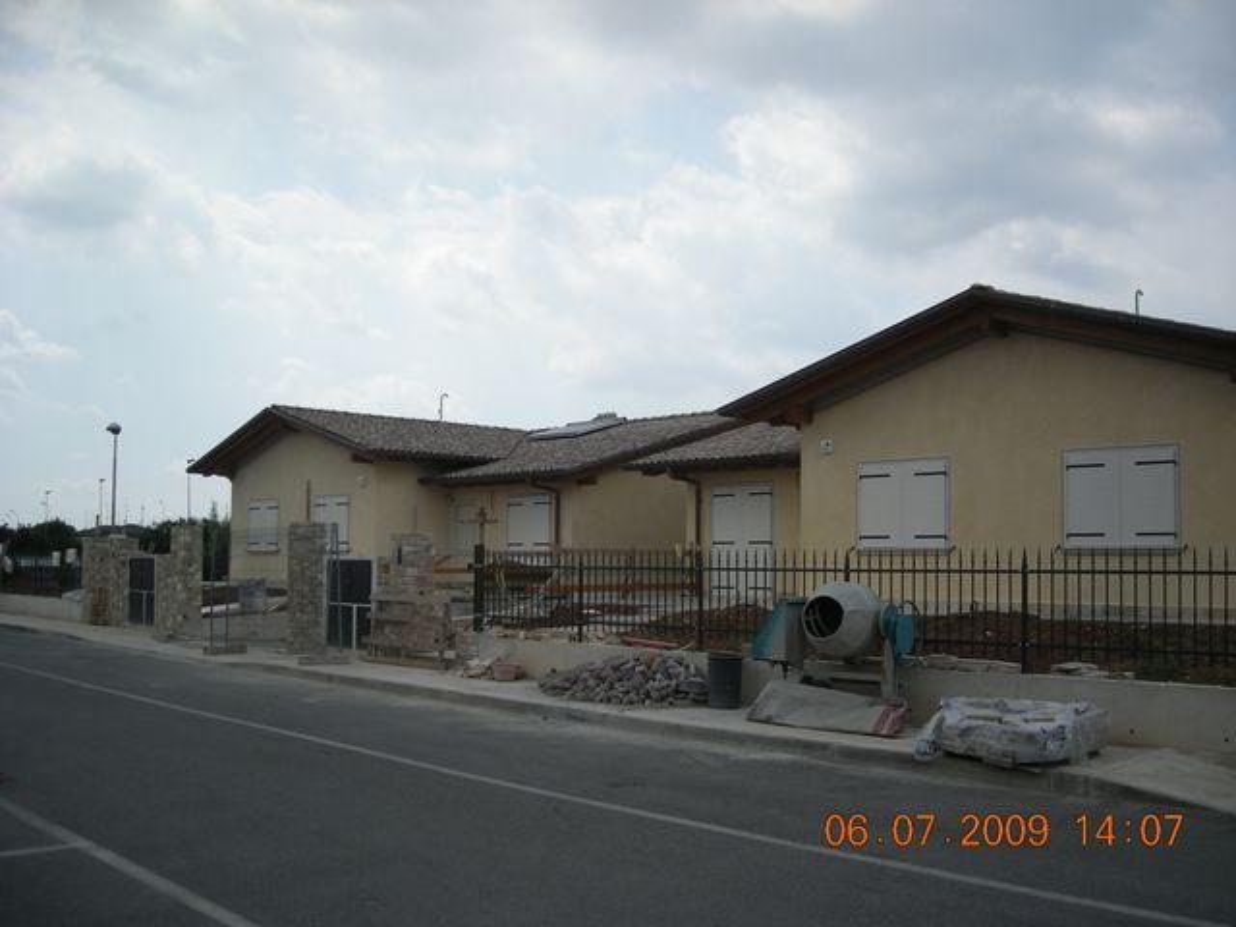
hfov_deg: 52.6
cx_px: 618
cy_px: 464
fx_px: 1250
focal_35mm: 35
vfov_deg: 40.7
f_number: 5.7
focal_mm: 5.7
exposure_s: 1/304
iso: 50
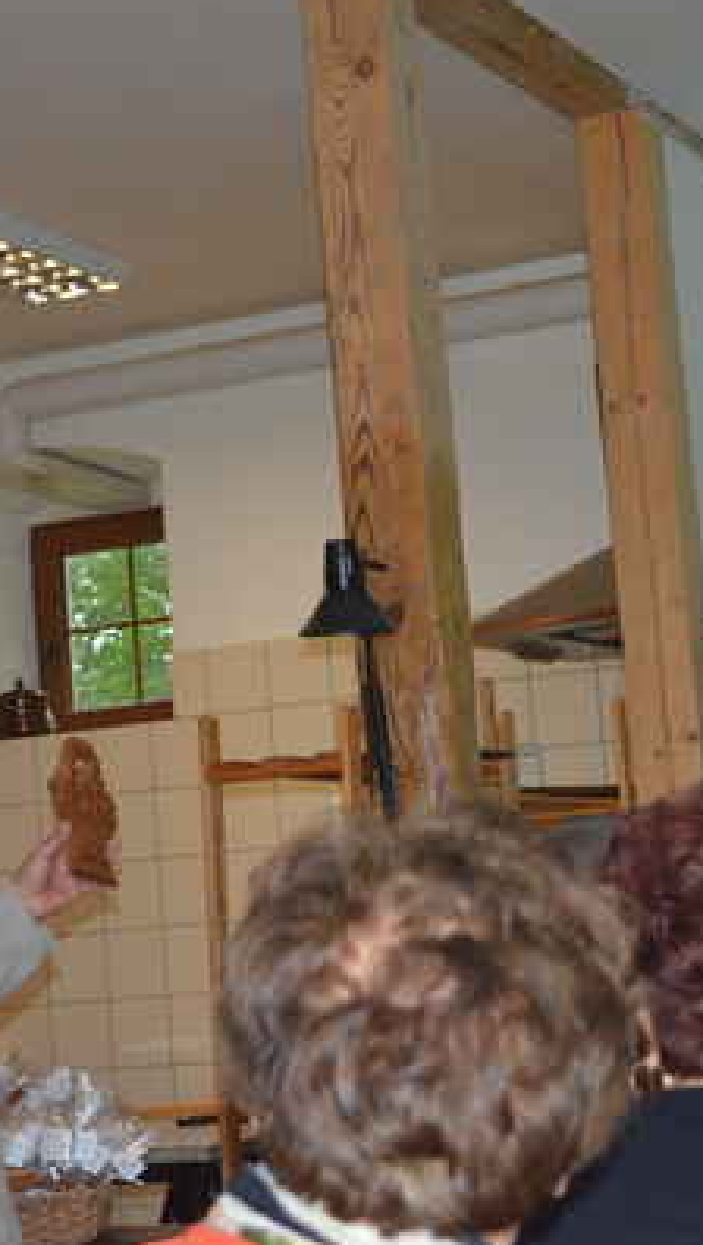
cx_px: 270
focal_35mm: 84
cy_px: 619
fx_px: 2771
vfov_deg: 25.3
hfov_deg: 14.4
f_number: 5
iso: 400
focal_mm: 35
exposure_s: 1/60
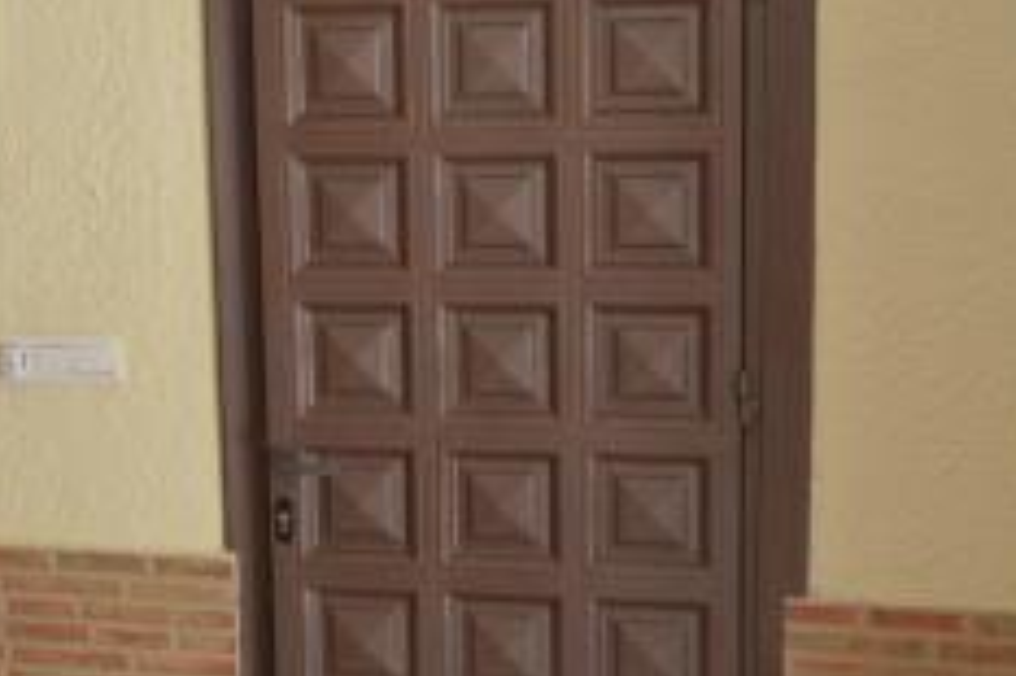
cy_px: 355
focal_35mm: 66
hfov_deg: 30.4
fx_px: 1861
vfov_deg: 20.6
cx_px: 375
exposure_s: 1/80
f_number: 4.5
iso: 400
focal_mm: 10
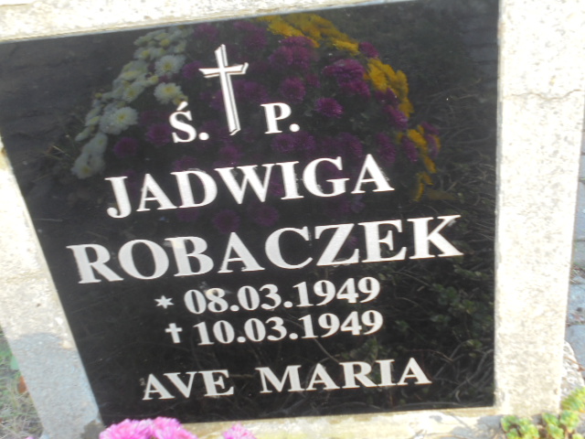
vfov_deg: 33.6
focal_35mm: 43
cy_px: 220
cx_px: 292
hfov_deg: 43.9
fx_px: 727
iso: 160
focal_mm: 7.8
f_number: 4.5
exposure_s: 1/30
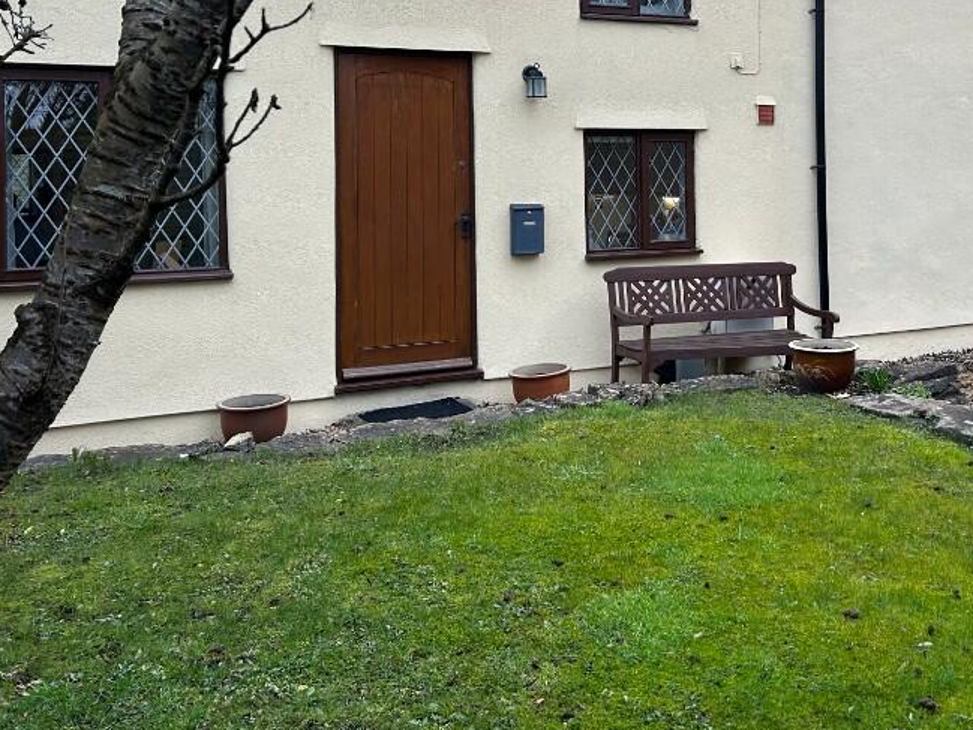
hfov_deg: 44.9
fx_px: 1153
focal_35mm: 41
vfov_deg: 34.4
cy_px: 177
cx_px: 666
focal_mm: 5.7
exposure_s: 1/359
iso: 50
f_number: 1.5
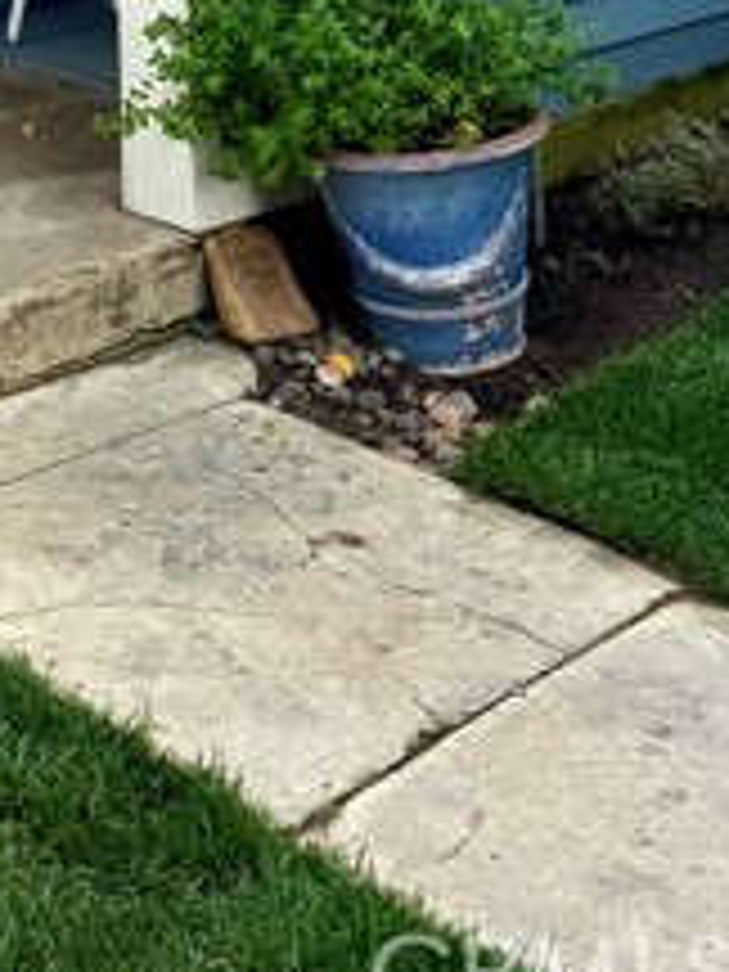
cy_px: -400
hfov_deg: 19.9
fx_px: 1994
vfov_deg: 23.2
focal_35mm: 71
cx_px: -50
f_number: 1.78
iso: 80
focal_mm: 6.76
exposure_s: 1/938
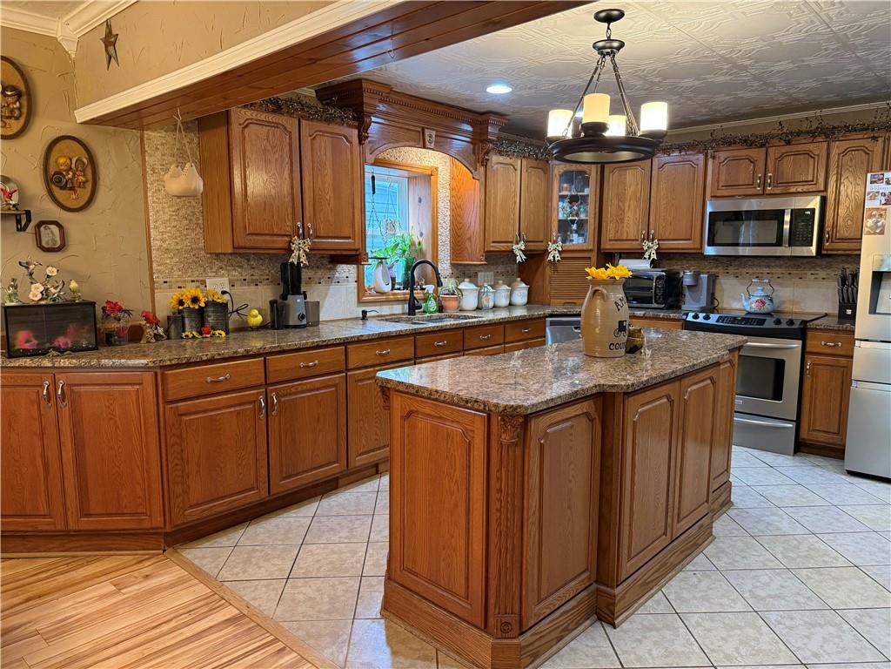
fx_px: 618
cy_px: 334
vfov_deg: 56.8
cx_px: 446
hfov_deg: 71.6
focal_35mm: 24
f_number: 1.78
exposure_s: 1/60
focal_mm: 6.76
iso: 400
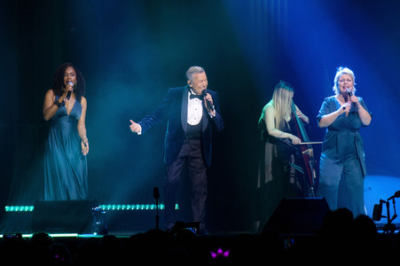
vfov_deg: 3.4
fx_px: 4441
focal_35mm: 400
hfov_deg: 5.2
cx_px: 200
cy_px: 133
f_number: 5.6
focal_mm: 400
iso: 1600
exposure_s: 1/200
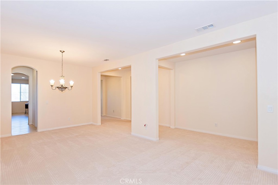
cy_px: 92
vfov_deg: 67.4
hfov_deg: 90.0
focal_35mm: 18
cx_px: 139
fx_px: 139
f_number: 3.5
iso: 200
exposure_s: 1/200
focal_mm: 12
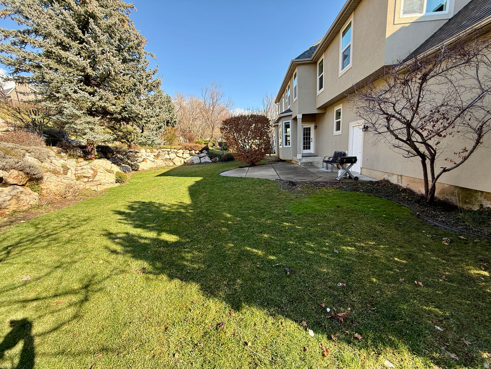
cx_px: 246
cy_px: 184
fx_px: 199
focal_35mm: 14
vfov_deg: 85.7
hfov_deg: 102.1
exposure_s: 1/393
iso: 64
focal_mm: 2.22
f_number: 2.2
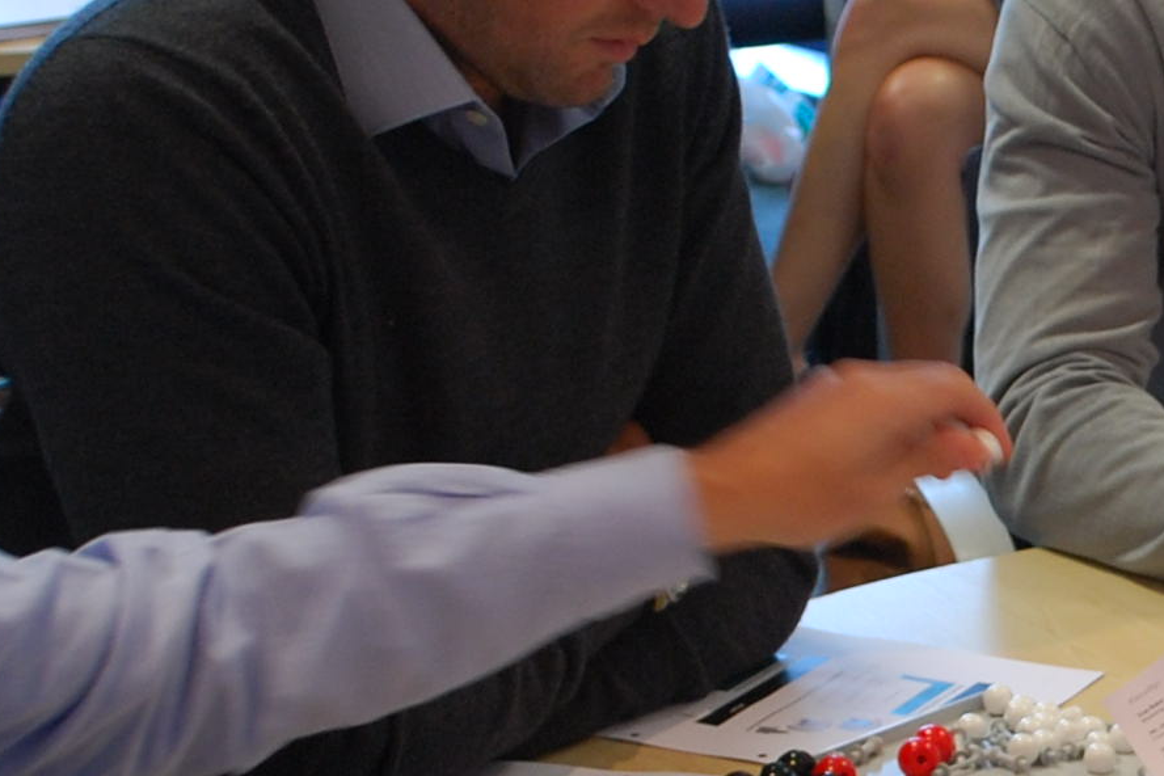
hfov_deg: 15.3
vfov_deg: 10.4
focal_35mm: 131
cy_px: 608
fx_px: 4235
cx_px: 1262
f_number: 3.8
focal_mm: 20
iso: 250
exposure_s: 1/30
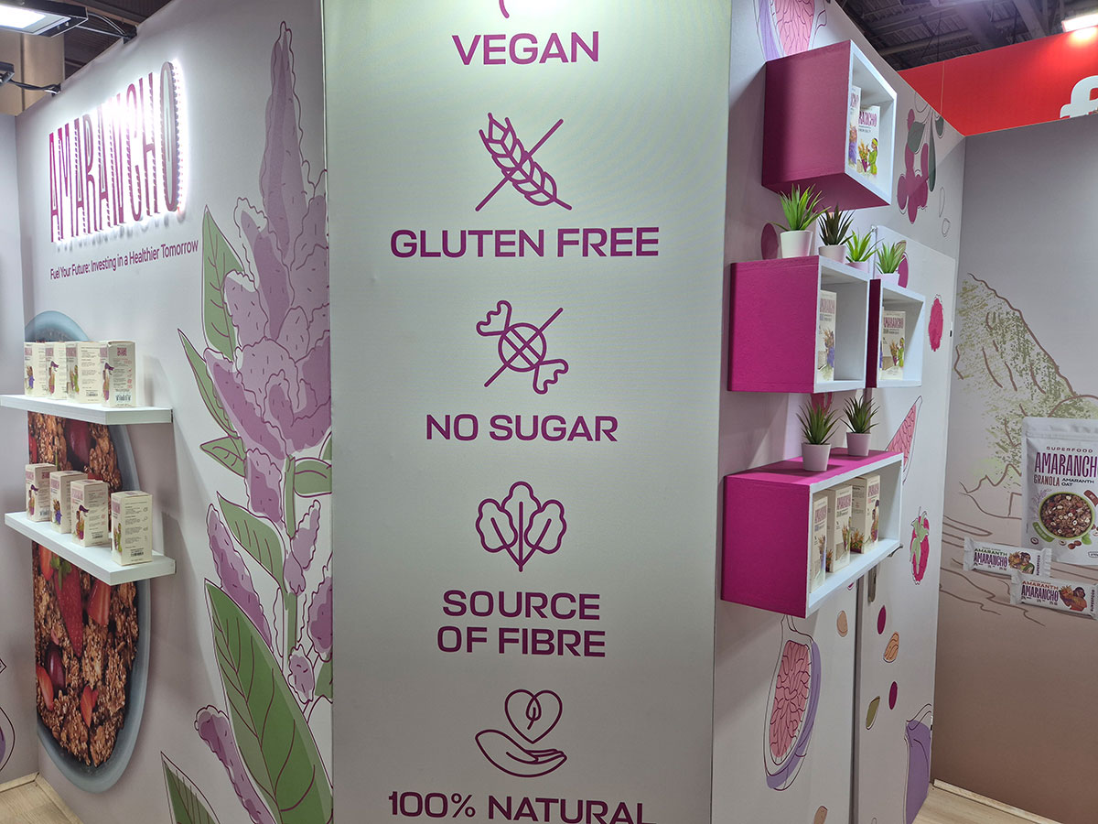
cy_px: 412
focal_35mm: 23
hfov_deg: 73.9
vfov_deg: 58.9
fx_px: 730
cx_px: 549
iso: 25
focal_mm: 5.4
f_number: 1.8
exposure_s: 1/137
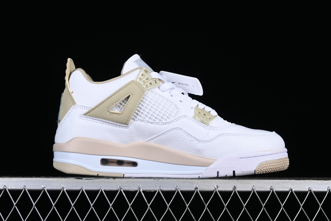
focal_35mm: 75
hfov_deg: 27.0
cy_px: 110
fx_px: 690
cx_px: 166
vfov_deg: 18.2
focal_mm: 50
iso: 160
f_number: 8
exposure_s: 1/160
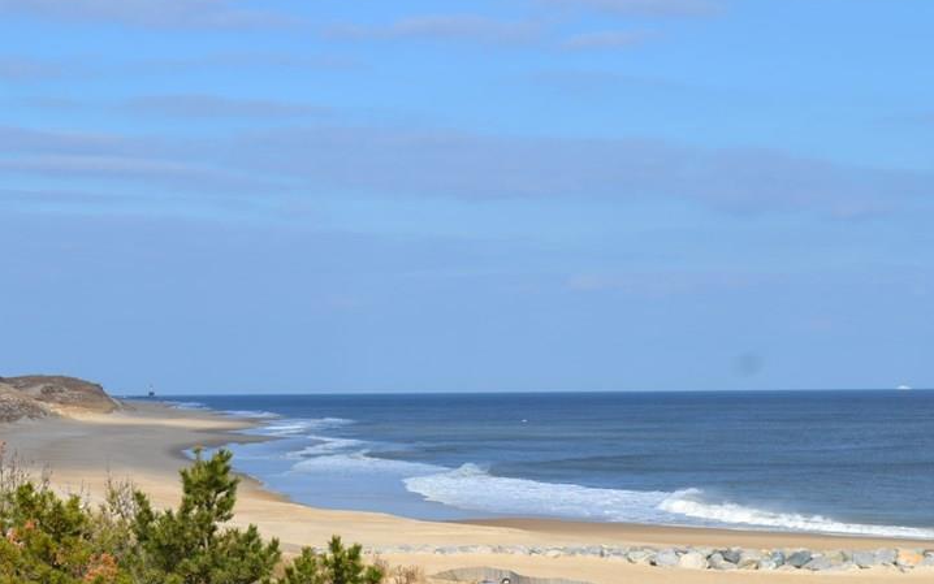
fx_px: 2826
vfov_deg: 11.8
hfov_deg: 18.7
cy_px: 453
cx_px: 372
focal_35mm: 111
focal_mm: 48
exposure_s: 1/320
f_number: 9
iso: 100
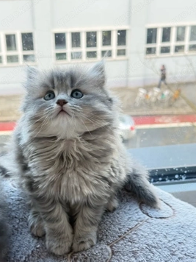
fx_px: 408
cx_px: 94
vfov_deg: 35.5
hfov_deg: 27.0
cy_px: 132
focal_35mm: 54
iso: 100
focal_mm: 6.76
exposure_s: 1/87
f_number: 1.78
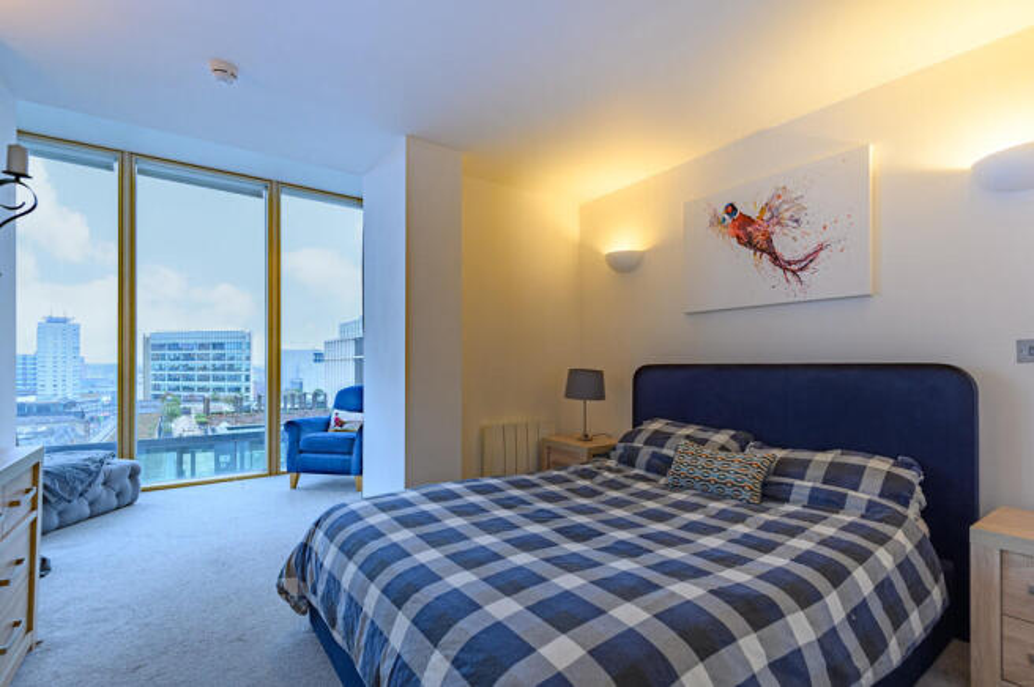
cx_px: 517
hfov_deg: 96.8
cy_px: 344
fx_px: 459
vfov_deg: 73.6
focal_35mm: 16
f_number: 7.1
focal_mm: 16
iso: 800
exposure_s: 1/640
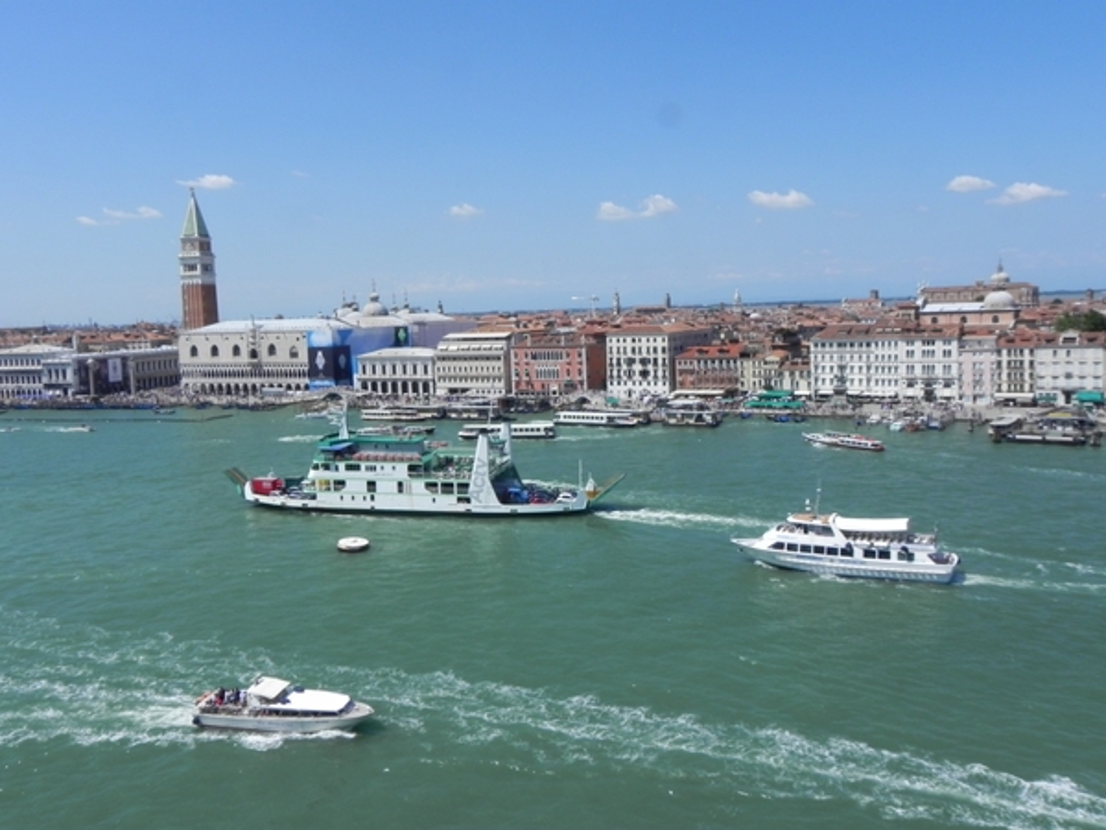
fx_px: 927
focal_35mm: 29
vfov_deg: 48.2
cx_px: 553
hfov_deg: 61.7
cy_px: 415
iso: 160
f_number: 8
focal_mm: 5.2
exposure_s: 1/434
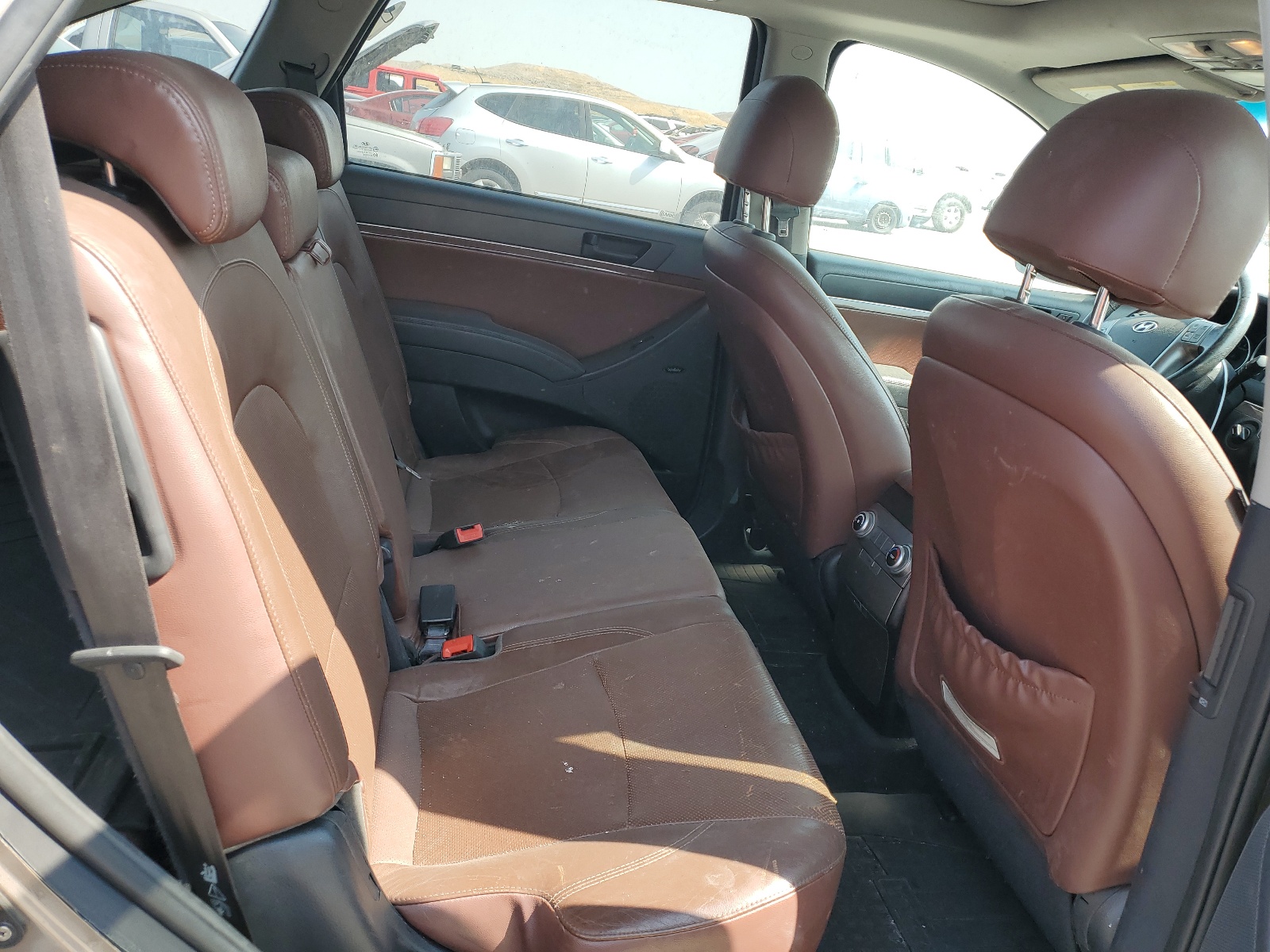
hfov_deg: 67.3
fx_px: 954
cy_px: 476
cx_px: 635
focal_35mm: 26
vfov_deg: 53.1
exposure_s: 1/357
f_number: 1.5
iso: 50
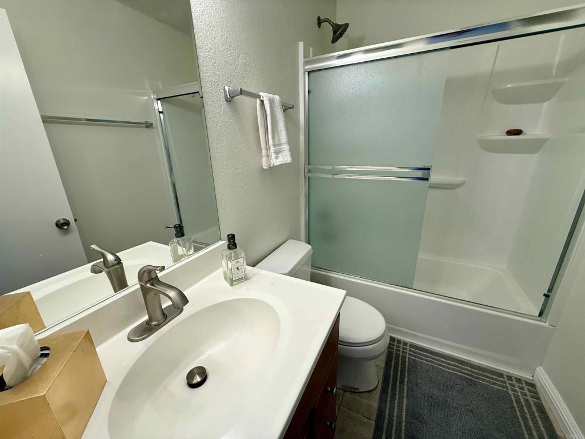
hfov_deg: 102.1
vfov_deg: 85.7
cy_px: 220
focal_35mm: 14
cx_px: 292
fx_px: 237
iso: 125
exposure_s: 1/120
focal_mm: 2.22
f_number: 2.2
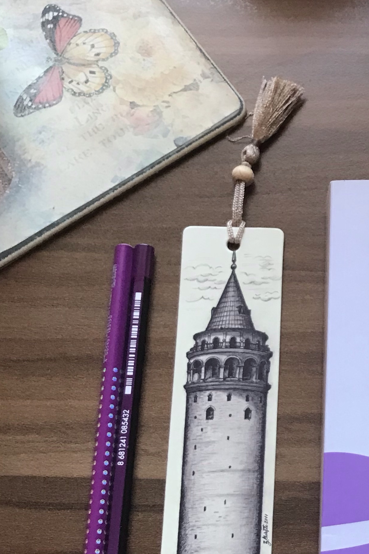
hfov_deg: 19.9
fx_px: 984
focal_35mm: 64
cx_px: 452
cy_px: 318
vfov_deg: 31.4
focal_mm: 3.99
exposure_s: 1/25
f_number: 1.8
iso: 32
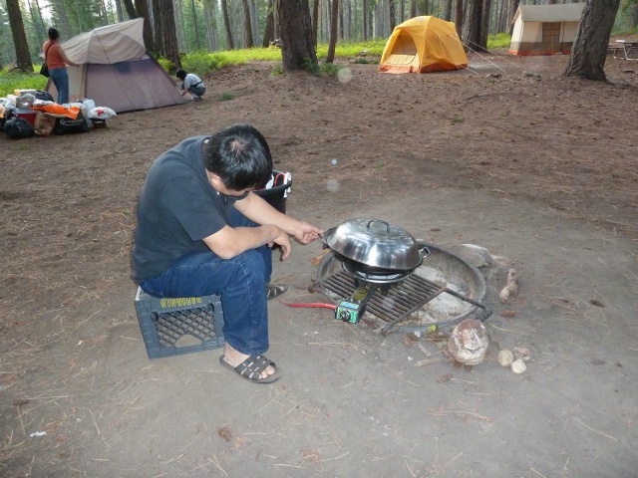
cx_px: 319
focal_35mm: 25
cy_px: 239
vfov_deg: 54.9
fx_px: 461
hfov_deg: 69.4
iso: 400
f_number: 3.3
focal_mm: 4.1
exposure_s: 1/30
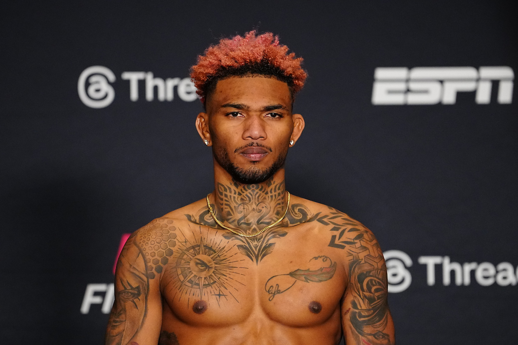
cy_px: 172
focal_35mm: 267
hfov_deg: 7.7
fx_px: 3842
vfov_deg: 5.1
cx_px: 259
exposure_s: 1/640
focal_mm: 178
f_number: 2.8
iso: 4000
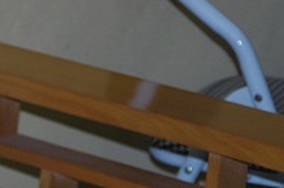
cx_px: -316
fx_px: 2650
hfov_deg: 6.0
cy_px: -5
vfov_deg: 4.0
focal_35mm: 337
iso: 400
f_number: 4.5
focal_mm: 53
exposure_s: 1/180
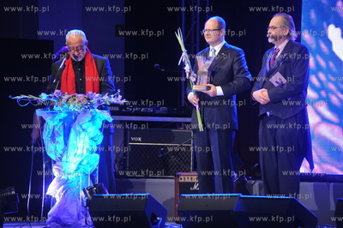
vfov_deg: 6.9
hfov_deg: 10.3
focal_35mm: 200
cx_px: 172
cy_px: 114
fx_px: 1904
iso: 1600
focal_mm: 200
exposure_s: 1/100
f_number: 4
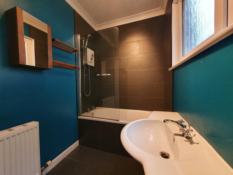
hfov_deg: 106.2
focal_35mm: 13
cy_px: 88
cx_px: 116
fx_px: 88
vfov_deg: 89.9
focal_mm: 1.8
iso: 400
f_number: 2.2
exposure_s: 1/33
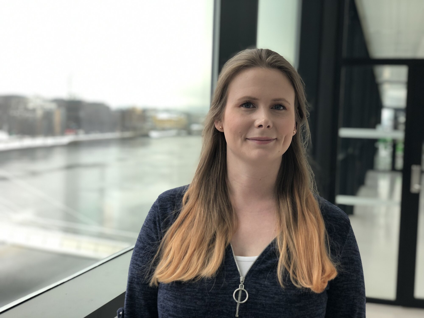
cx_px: 212
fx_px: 637
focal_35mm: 52
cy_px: 159
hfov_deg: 36.8
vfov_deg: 28.0
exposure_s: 1/60
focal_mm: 6
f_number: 2.4
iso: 16
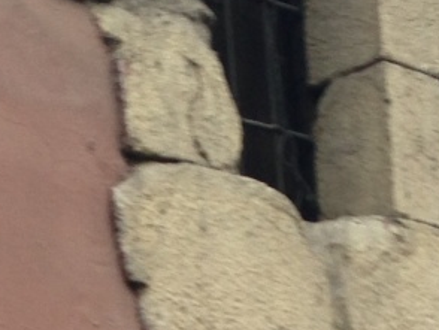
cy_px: 582
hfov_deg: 10.8
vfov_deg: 7.9
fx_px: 2323
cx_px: 121
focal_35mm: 183
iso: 50
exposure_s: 1/40
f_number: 2.4
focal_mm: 4.13
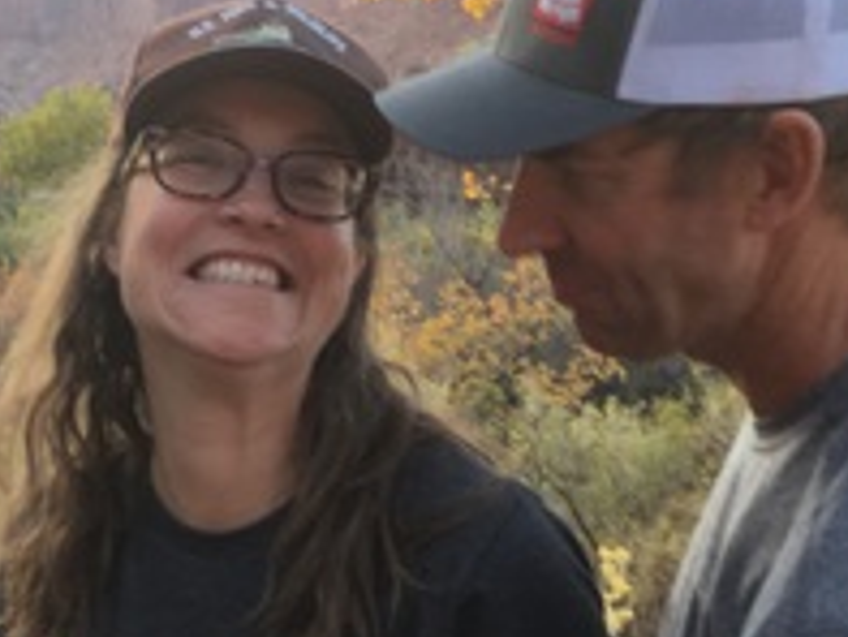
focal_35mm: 94
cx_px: 17
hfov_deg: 20.3
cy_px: 628
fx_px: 2304
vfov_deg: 15.5
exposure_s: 1/60
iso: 25
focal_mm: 4.15
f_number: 2.2
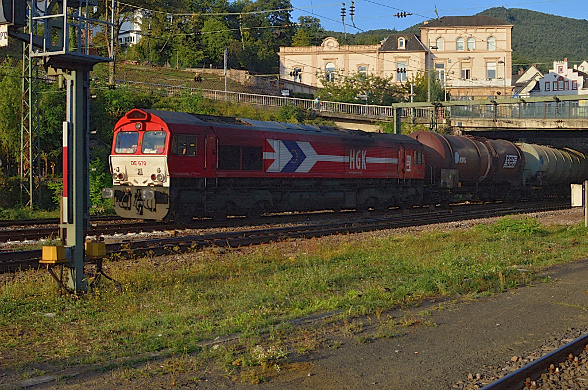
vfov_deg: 25.6
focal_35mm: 52
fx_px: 856
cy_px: 195
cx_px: 294
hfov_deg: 37.9
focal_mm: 35
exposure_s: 1/640
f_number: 8
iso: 200
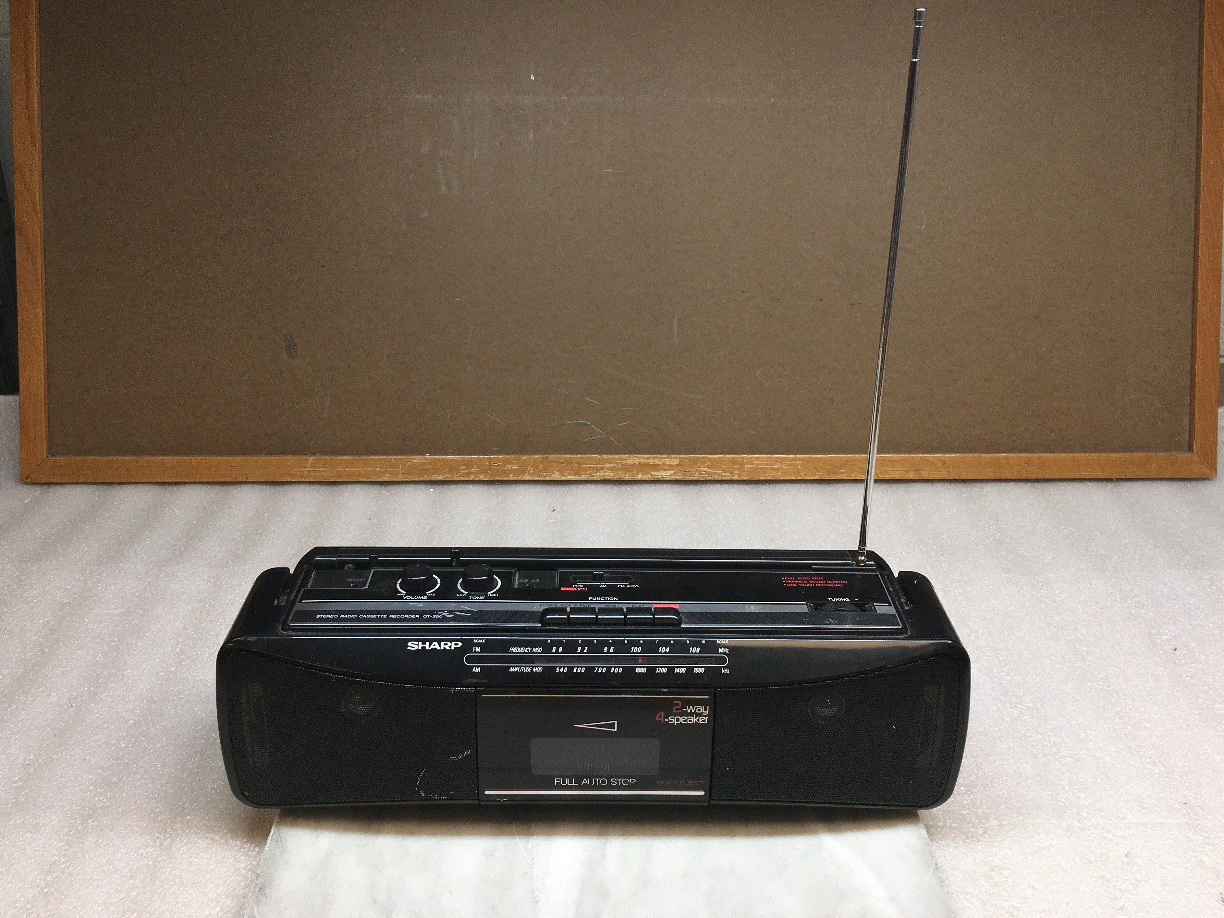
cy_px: 441
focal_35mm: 31
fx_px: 1096
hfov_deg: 58.4
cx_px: 608
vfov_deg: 45.4
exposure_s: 1/120
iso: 25
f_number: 2.2
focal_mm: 4.15
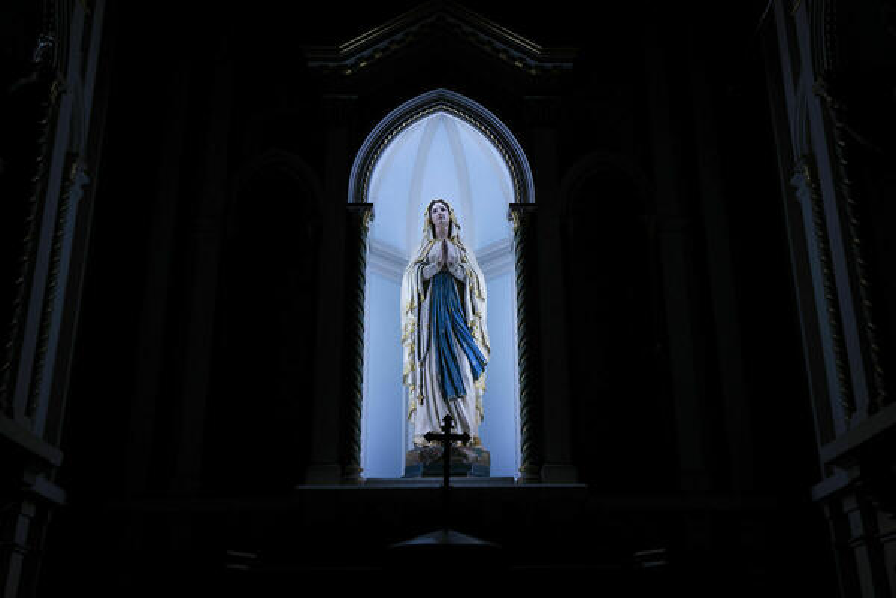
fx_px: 971
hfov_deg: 49.6
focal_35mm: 39
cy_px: 299
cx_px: 448
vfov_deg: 34.2
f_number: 4
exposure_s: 1/100
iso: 200
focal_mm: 26
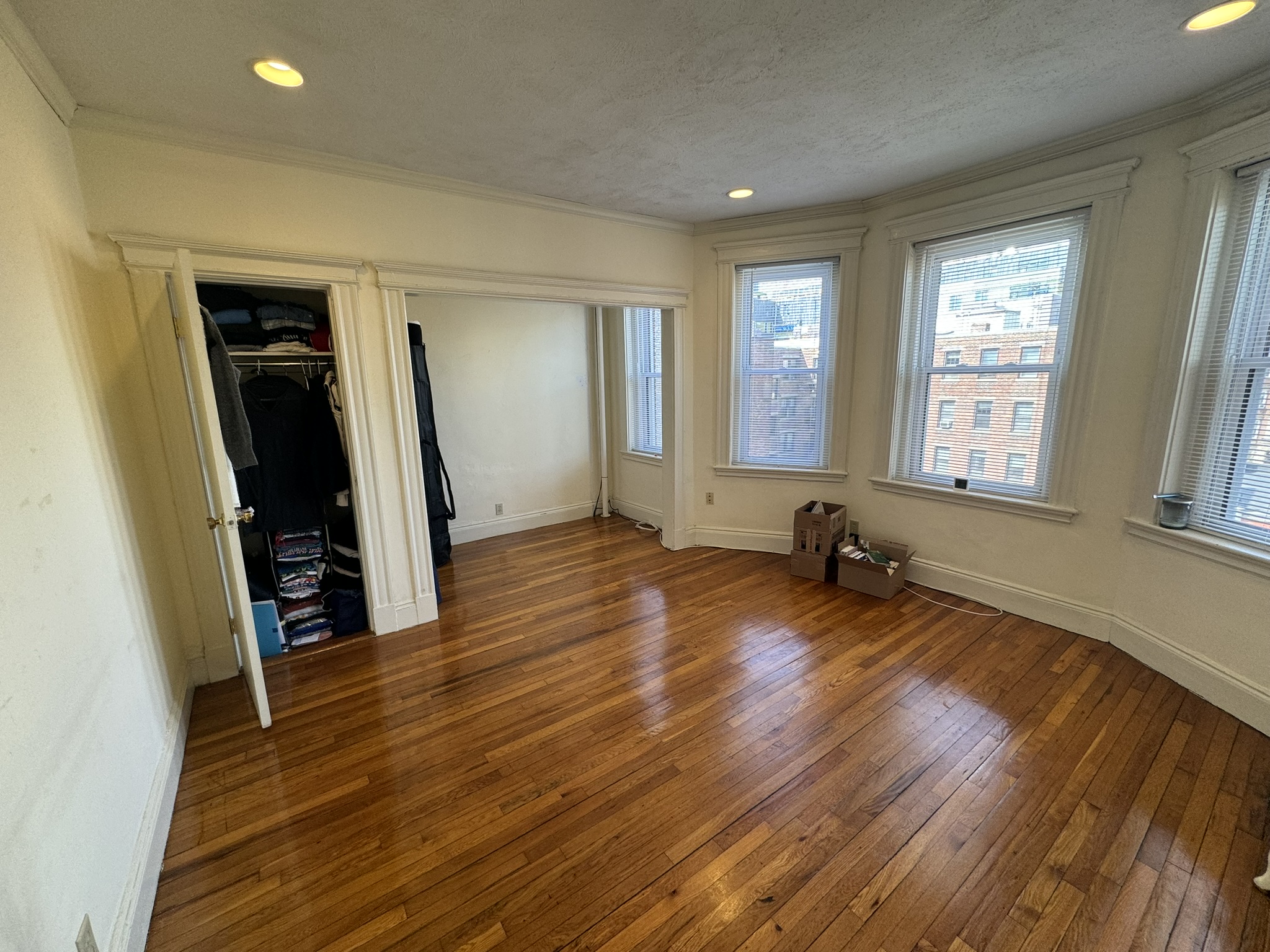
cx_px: 635
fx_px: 514
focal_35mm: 14
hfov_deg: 102.1
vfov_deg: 85.7
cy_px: 476
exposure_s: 1/120
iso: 100
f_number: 2.2
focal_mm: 2.22
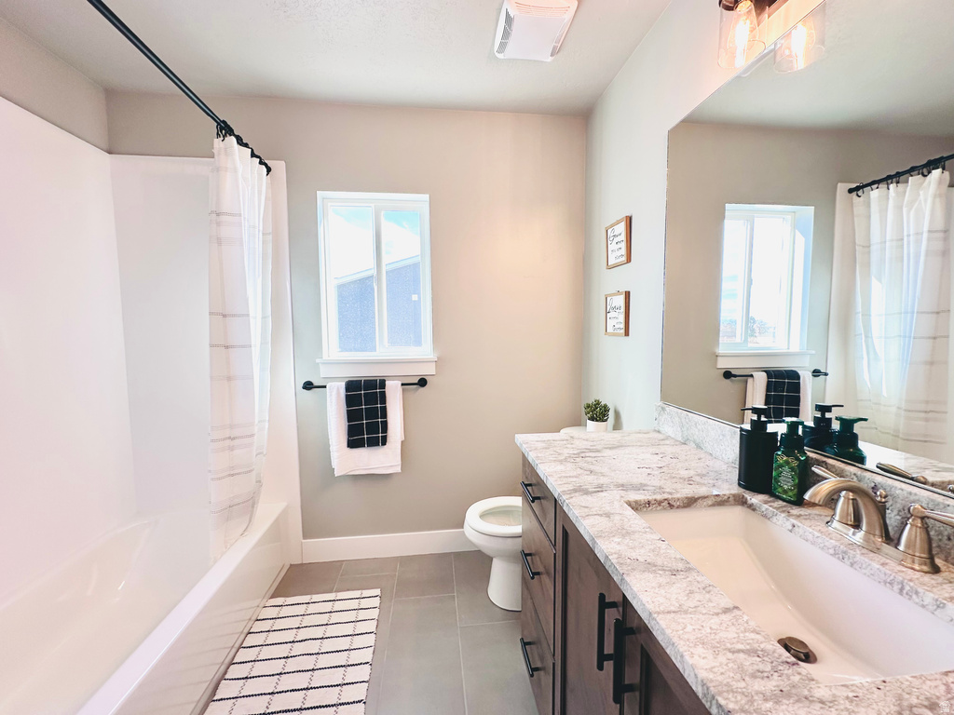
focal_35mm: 14
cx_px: 477
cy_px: 358
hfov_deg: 102.1
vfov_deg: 85.7
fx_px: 386
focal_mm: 2.22
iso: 50
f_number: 2.2
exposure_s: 1/120
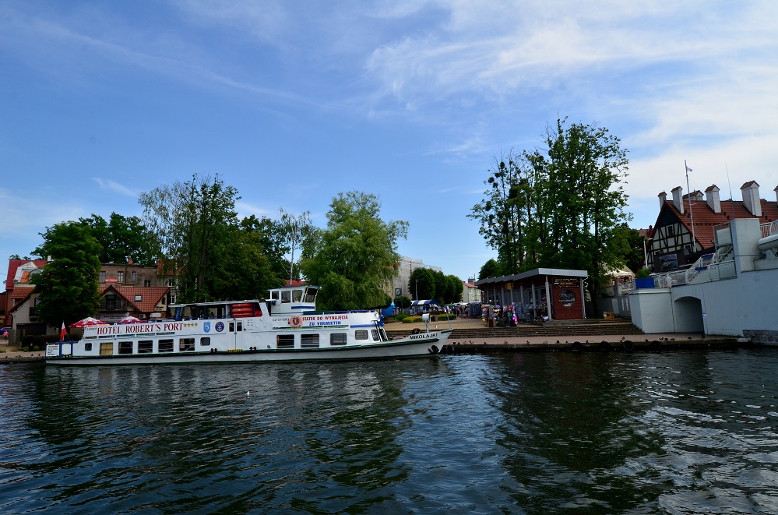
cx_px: 389
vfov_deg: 59.2
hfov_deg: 81.3
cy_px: 258
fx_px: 453
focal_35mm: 21
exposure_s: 1/500
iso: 400
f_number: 11
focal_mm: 14
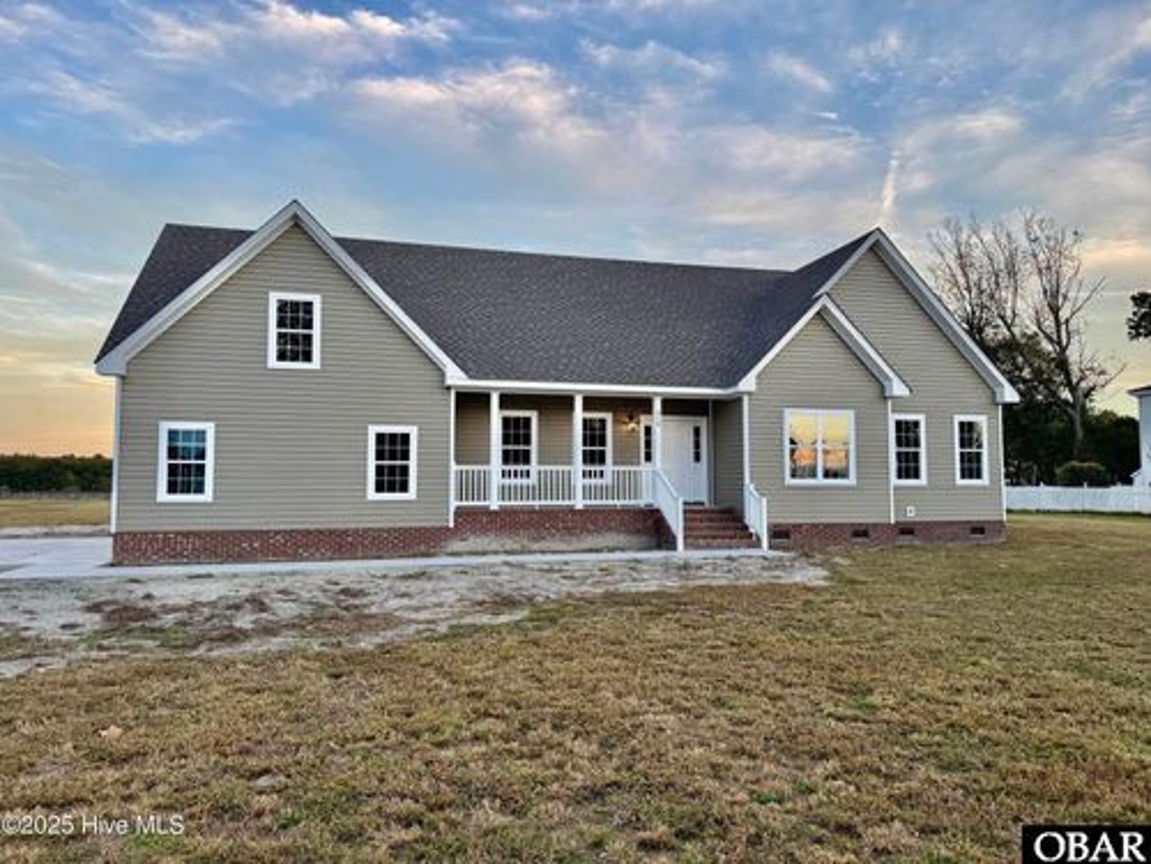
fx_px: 798
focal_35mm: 24
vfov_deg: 56.8
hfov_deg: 71.6
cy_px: 432
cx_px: 576
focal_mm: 6.76
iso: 80
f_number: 1.78
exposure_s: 1/442
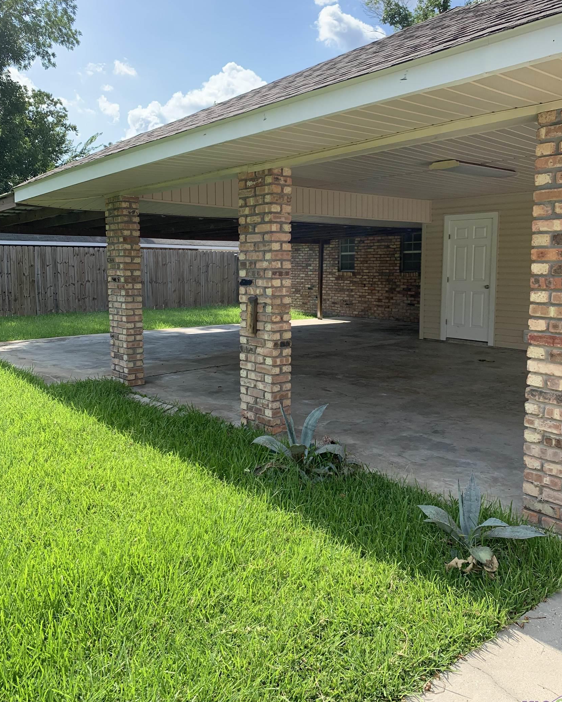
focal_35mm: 28
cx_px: 281
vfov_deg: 62.2
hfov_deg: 51.5
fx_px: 582
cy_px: 333
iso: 25
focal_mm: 4.25
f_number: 1.8
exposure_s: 1/1282
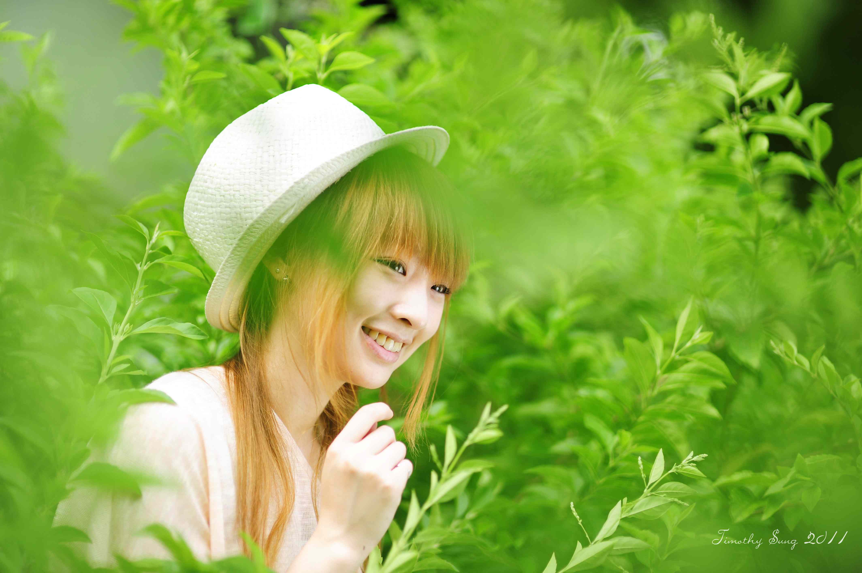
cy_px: 286
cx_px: 431
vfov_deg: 16.1
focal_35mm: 85
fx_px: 2034
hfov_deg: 23.9
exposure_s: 1/1600
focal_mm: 85
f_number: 1.4
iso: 200
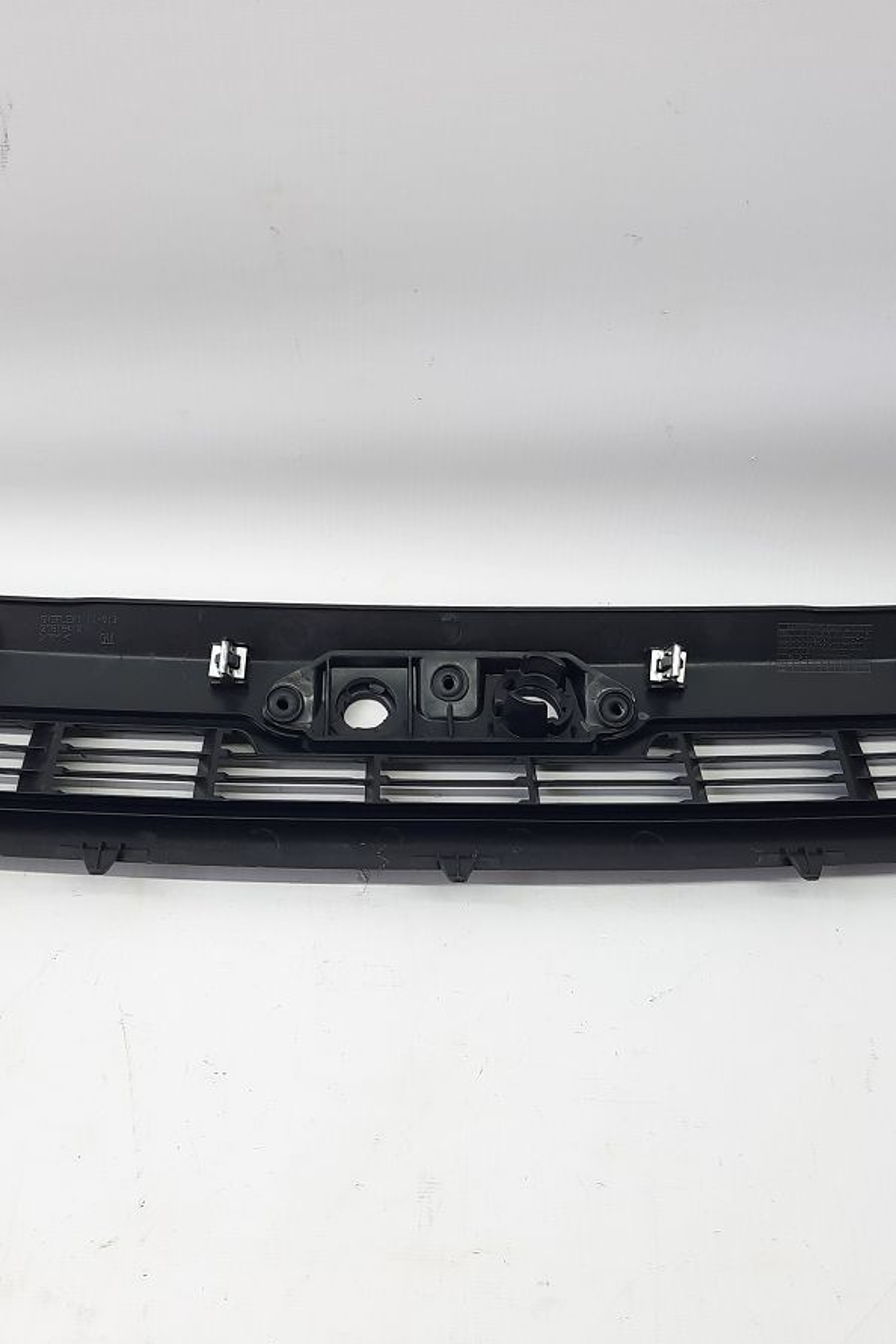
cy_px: 674
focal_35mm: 35
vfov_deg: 54.4
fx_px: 1307
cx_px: 422
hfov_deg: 37.8
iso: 64
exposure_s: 1/50
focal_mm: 4.6
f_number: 2
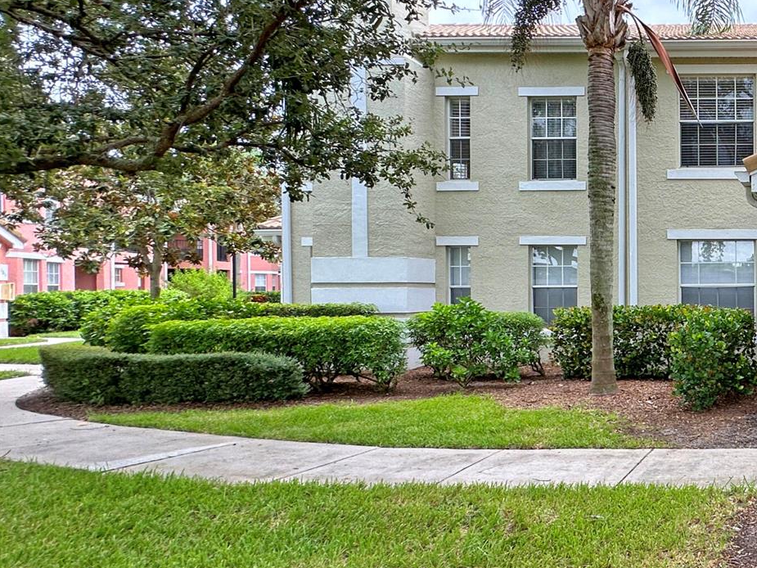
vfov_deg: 45.4
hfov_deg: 44.3
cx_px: 836
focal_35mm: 31
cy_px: 292
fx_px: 678
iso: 40
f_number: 2.2
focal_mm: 2.22
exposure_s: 1/245
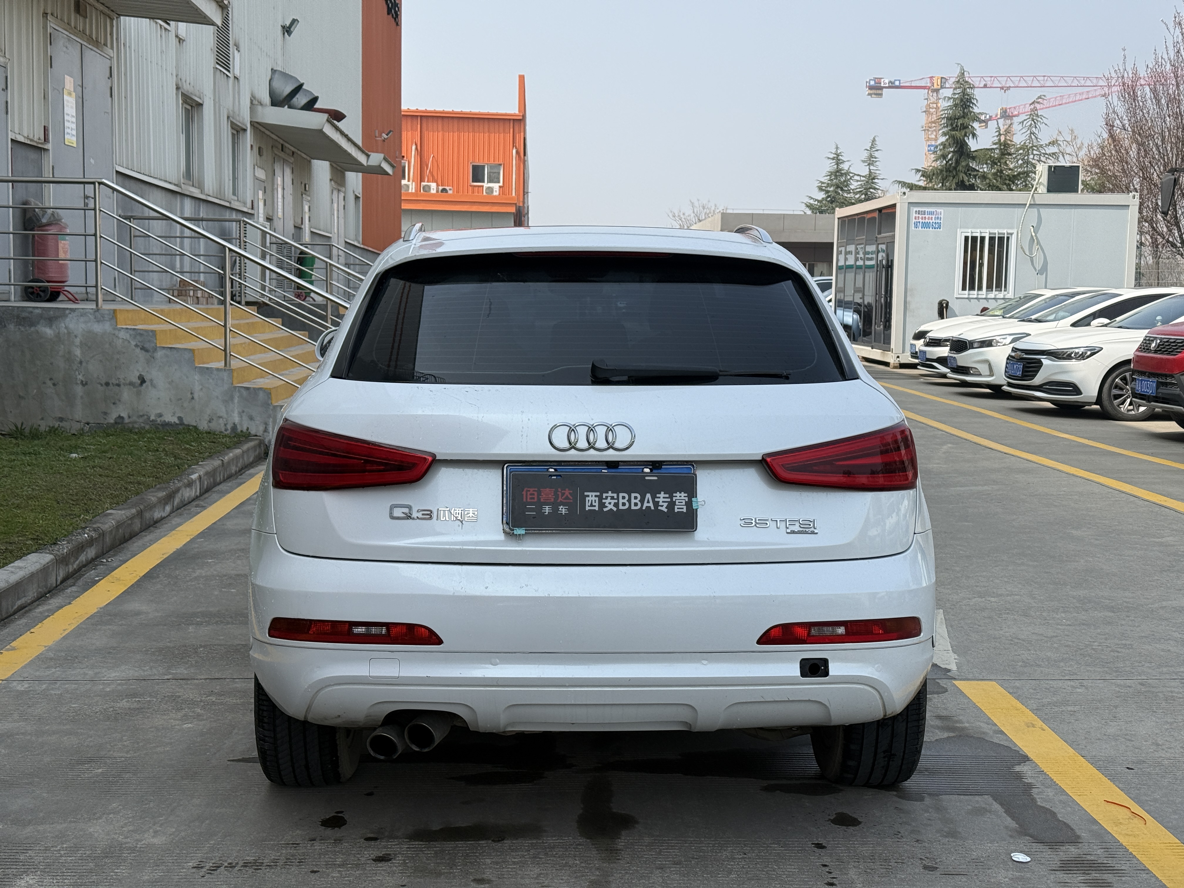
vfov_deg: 30.3
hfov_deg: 39.7
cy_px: 444
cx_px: 592
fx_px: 1642
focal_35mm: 48
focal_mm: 6.76
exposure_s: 1/3534
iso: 64
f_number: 1.78
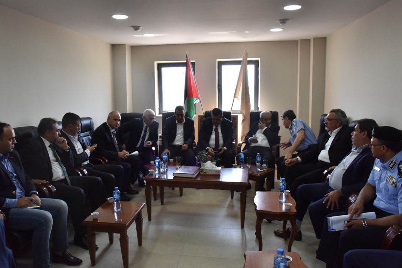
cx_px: 186
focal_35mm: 26
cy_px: 126
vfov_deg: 49.5
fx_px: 290
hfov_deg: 69.3
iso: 3200
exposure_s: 1/400
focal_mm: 24
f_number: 10
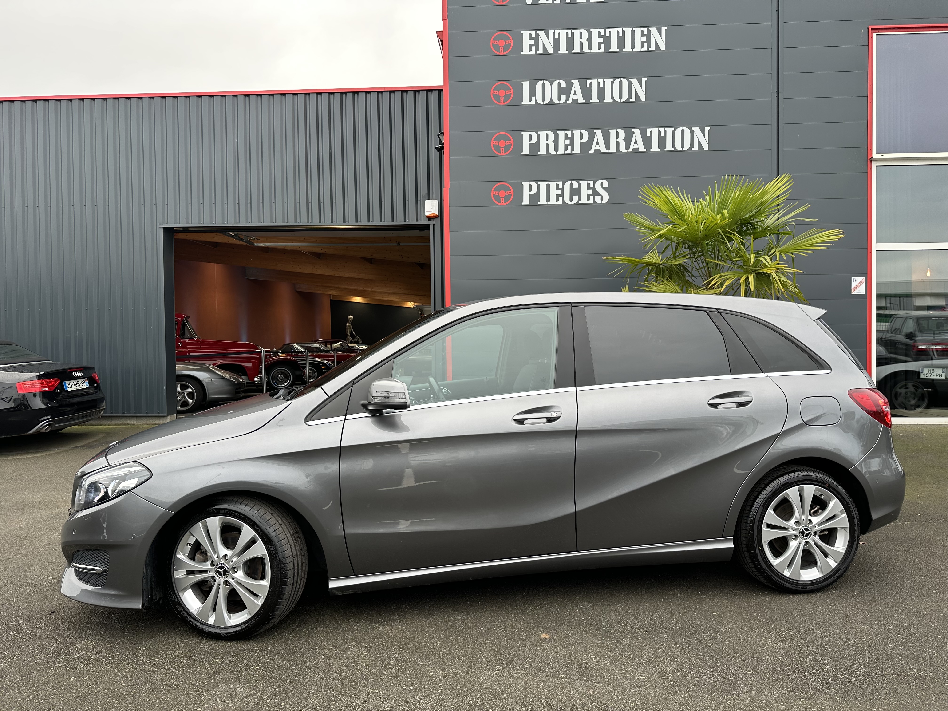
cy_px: 356
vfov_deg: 56.8
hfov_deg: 71.6
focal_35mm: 24
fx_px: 657
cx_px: 474
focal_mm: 6.86
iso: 64
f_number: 1.78
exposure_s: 1/138
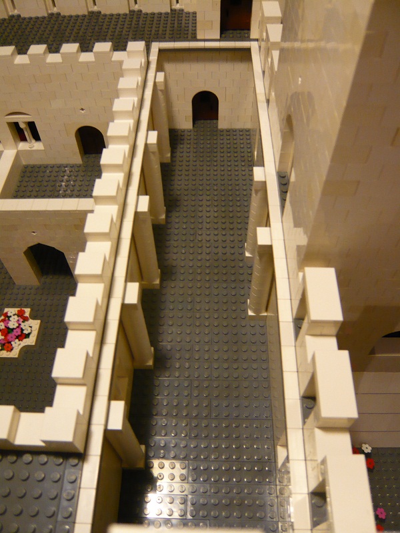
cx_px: 200
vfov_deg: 63.4
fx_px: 431
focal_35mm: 28
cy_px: 266
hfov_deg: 49.7
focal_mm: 4.6
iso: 200
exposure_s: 1/20
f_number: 2.8
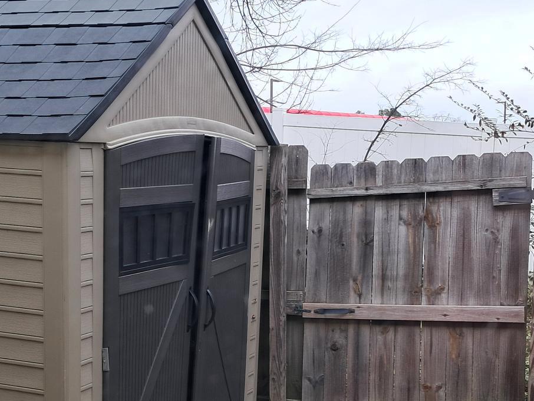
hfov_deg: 31.6
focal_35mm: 61
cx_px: 236
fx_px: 941
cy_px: 336
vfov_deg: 23.6
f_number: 1.8
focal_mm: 4
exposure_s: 1/120
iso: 50
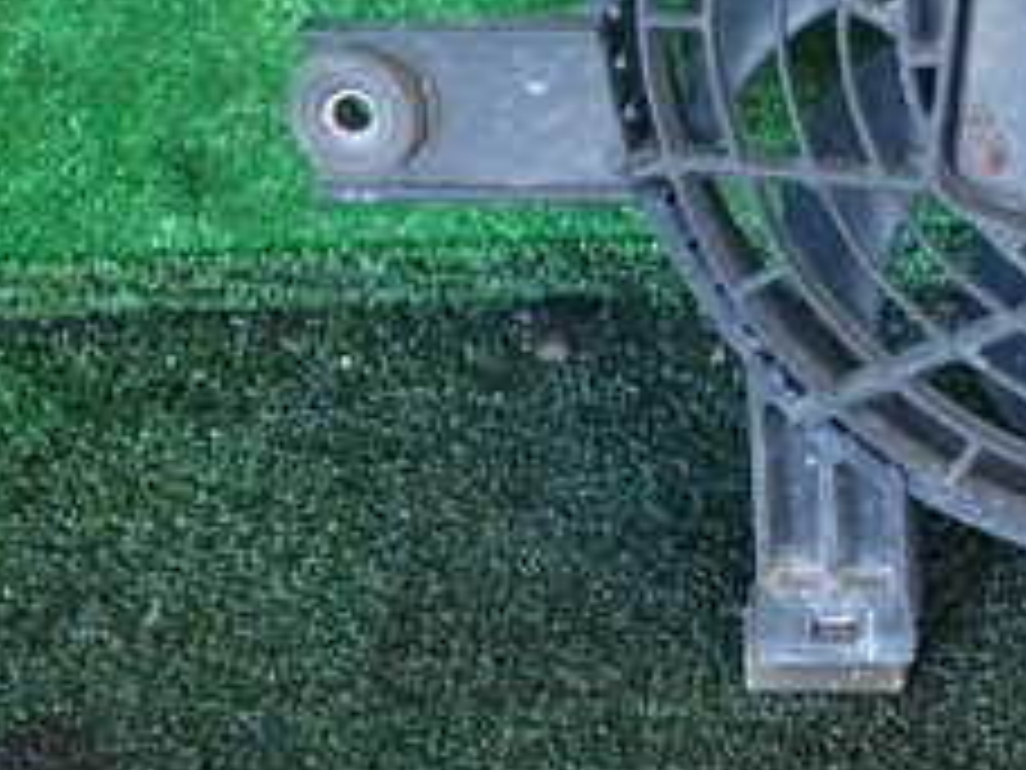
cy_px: -180
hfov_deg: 22.6
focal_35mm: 79
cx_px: 1251
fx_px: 2342
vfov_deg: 17.7
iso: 250
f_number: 2.3
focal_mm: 5.4
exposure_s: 1/30
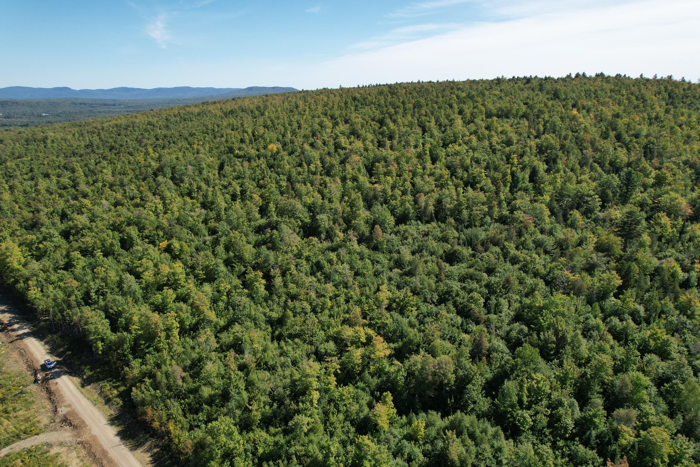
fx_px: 428
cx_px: 350
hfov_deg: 78.6
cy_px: 234
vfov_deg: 57.2
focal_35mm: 22
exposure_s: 1/1500
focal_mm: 8.38
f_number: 2.8
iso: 100
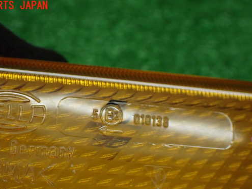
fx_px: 415
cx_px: 108
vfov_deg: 25.6
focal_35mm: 57
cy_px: 114
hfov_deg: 33.7
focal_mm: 8.4
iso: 640
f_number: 3.1
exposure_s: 1/200
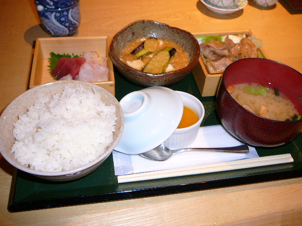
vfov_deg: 40.7
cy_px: 113
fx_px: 305
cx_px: 151
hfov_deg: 52.6
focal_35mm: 35
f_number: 2.8
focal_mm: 5.2
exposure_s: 1/30
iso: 100
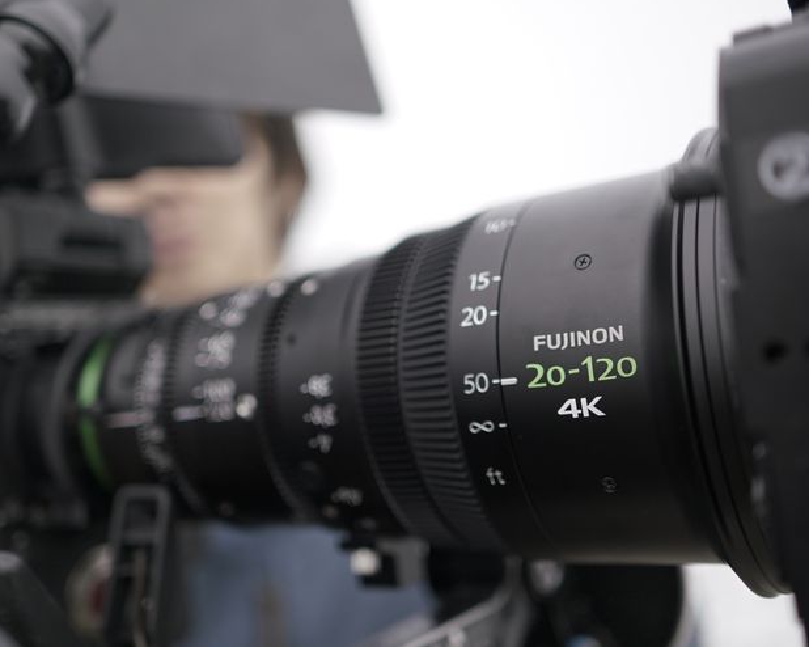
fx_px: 981
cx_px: 364
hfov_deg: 44.7
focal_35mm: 41
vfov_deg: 36.5
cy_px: 321
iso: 250
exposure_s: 1/4000
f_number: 1.8
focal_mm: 24
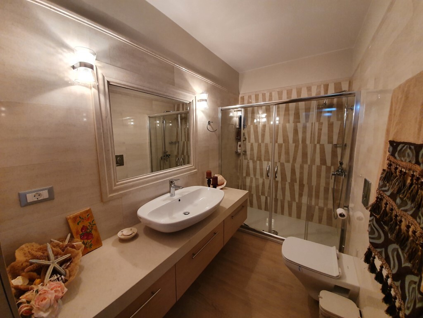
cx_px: 212
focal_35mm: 13
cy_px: 159
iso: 250
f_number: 2.2
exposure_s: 1/50
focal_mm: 1.8
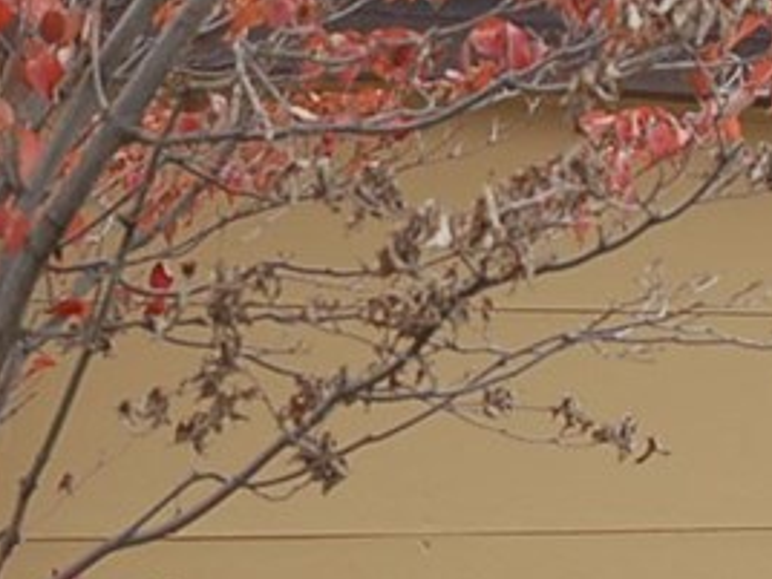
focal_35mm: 117
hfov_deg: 16.6
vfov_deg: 12.6
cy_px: 109
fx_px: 2609
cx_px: 71
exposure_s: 1/60
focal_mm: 20
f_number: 3.8
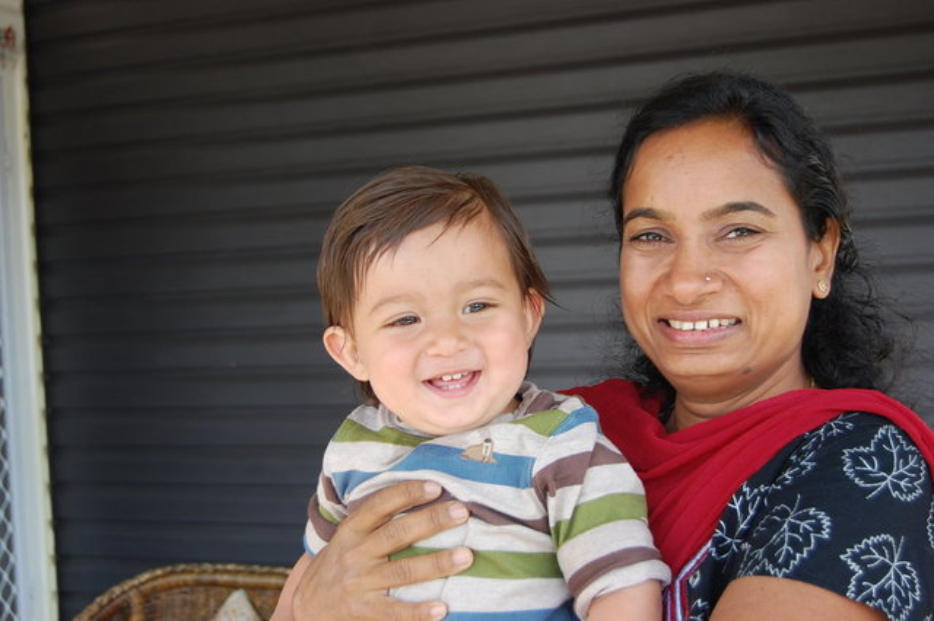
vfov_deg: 25.7
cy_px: 310
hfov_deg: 37.9
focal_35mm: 52
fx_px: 1361
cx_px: 467
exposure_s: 1/125
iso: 200
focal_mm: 35
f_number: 5.6
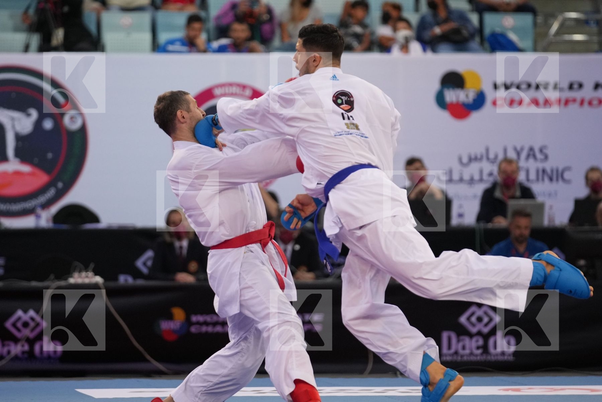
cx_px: 301
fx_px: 4615
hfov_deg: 7.5
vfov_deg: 5.0
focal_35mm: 276
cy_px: 201
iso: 2000
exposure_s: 1/1000
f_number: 2.8
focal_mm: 184
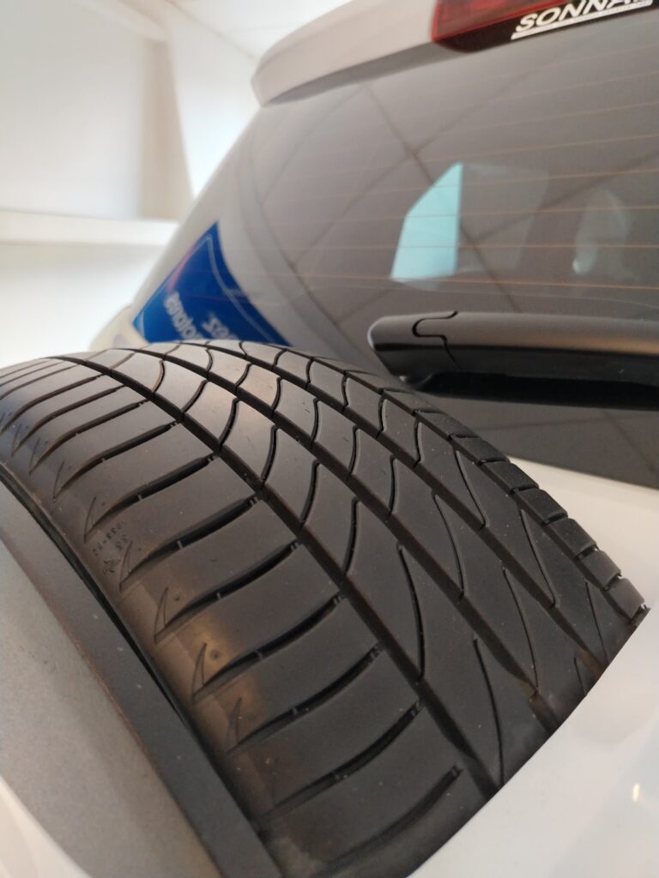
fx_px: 609
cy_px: 439
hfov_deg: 56.8
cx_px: 330
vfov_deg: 71.6
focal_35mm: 24
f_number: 1.75
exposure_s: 1/33.3
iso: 653
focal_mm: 5.25
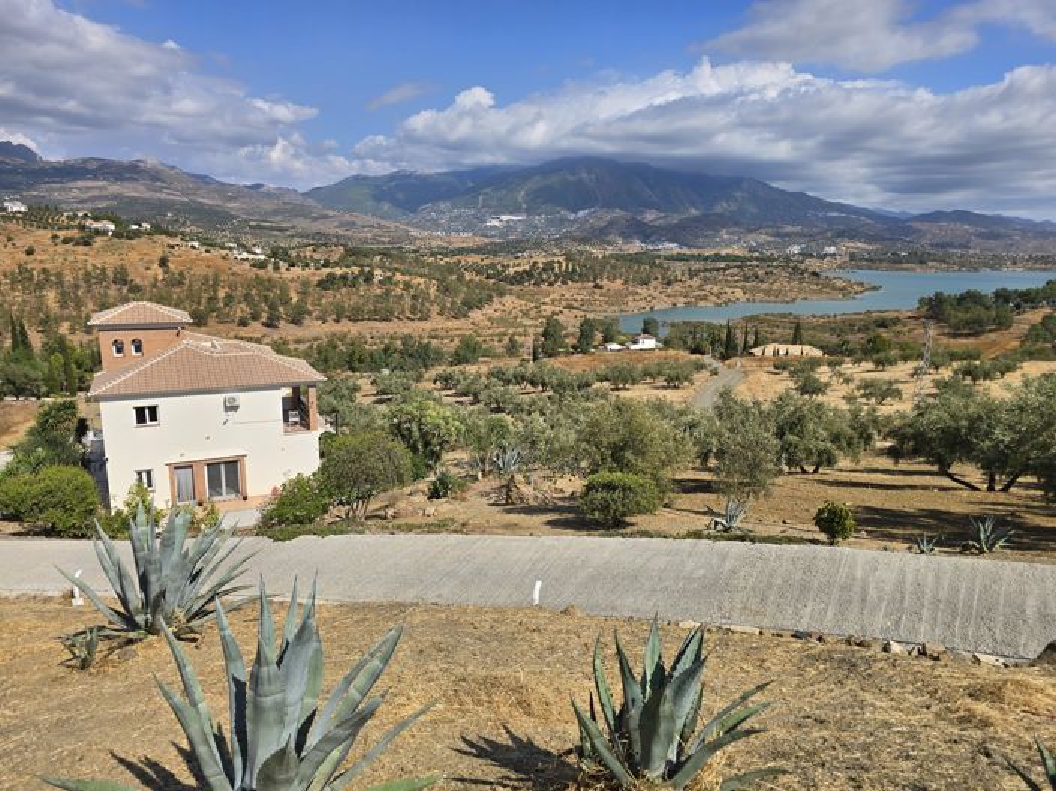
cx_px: 528
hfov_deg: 74.0
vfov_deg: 58.8
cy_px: 396
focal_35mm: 23
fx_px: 701
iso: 12
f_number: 1.7
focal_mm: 6.3
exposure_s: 1/1339
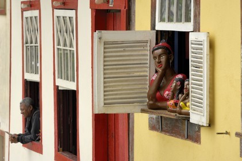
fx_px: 1259
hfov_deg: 11.0
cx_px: 121
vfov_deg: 7.3
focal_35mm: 188
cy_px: 80
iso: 100
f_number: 7.1
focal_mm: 125
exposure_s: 1/80
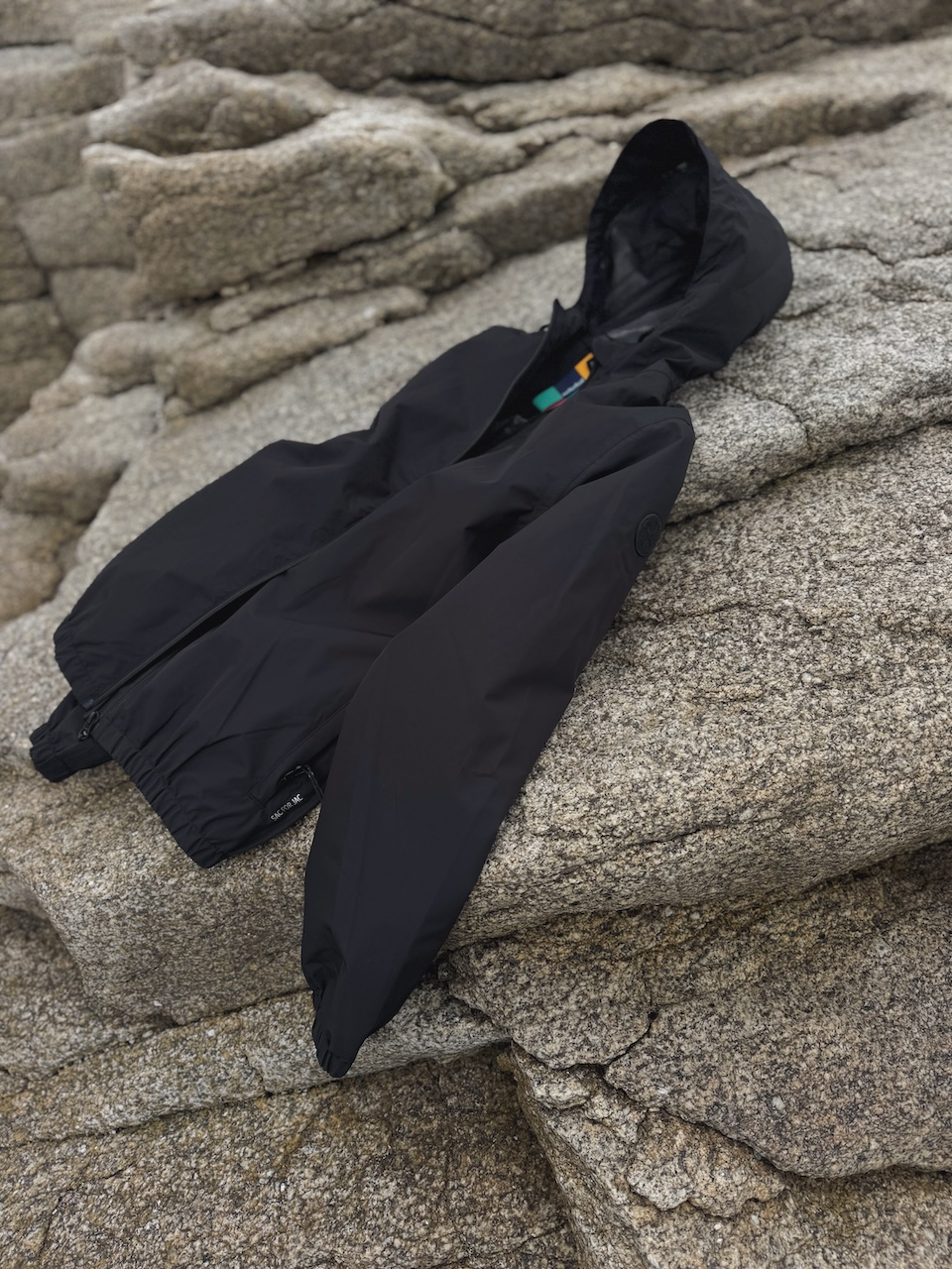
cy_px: 634
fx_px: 880
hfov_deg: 56.8
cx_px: 476
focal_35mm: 24
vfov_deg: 71.6
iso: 80
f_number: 1.78
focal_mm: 6.76
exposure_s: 1/1311
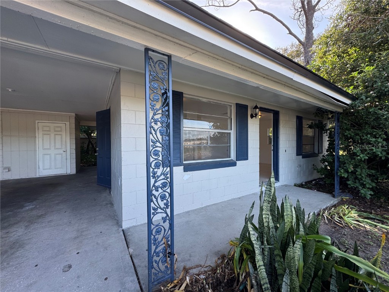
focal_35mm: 14
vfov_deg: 85.7
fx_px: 157
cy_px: 146
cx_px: 194
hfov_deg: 102.1
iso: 40
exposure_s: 1/214
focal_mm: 2.22
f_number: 2.2
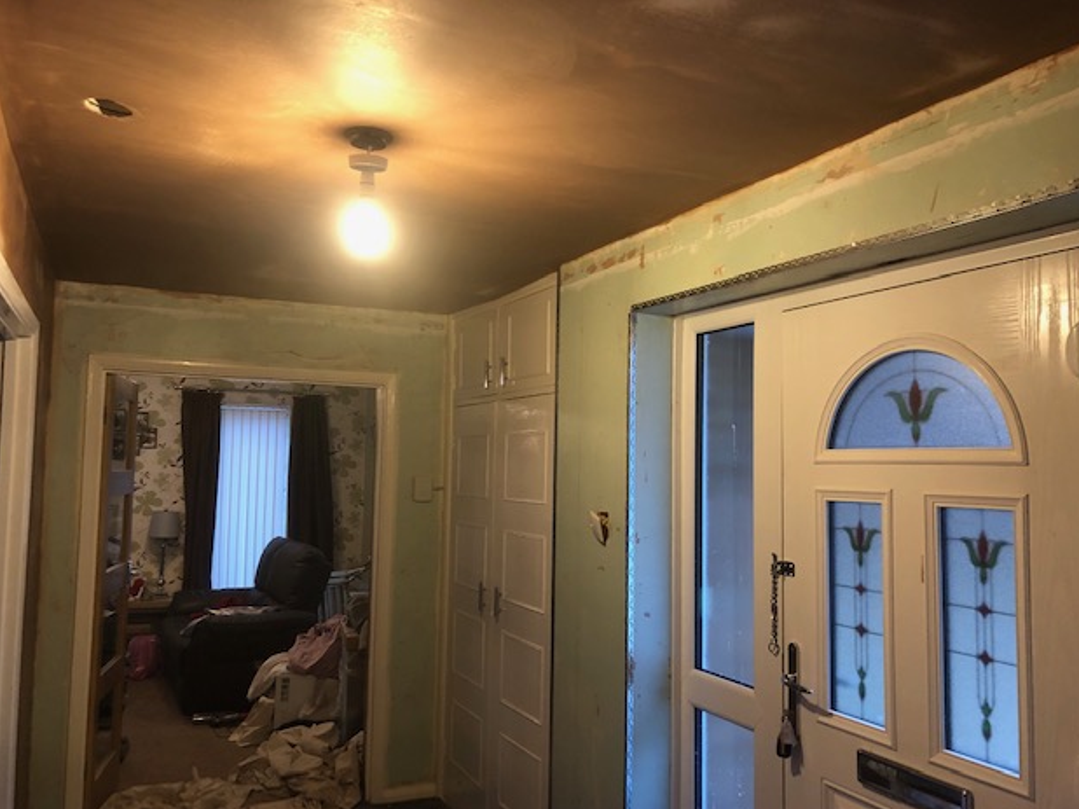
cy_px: 418
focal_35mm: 29
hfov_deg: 61.7
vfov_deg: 48.2
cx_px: 527
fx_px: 904
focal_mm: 4
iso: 80
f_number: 1.8
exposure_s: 1/17
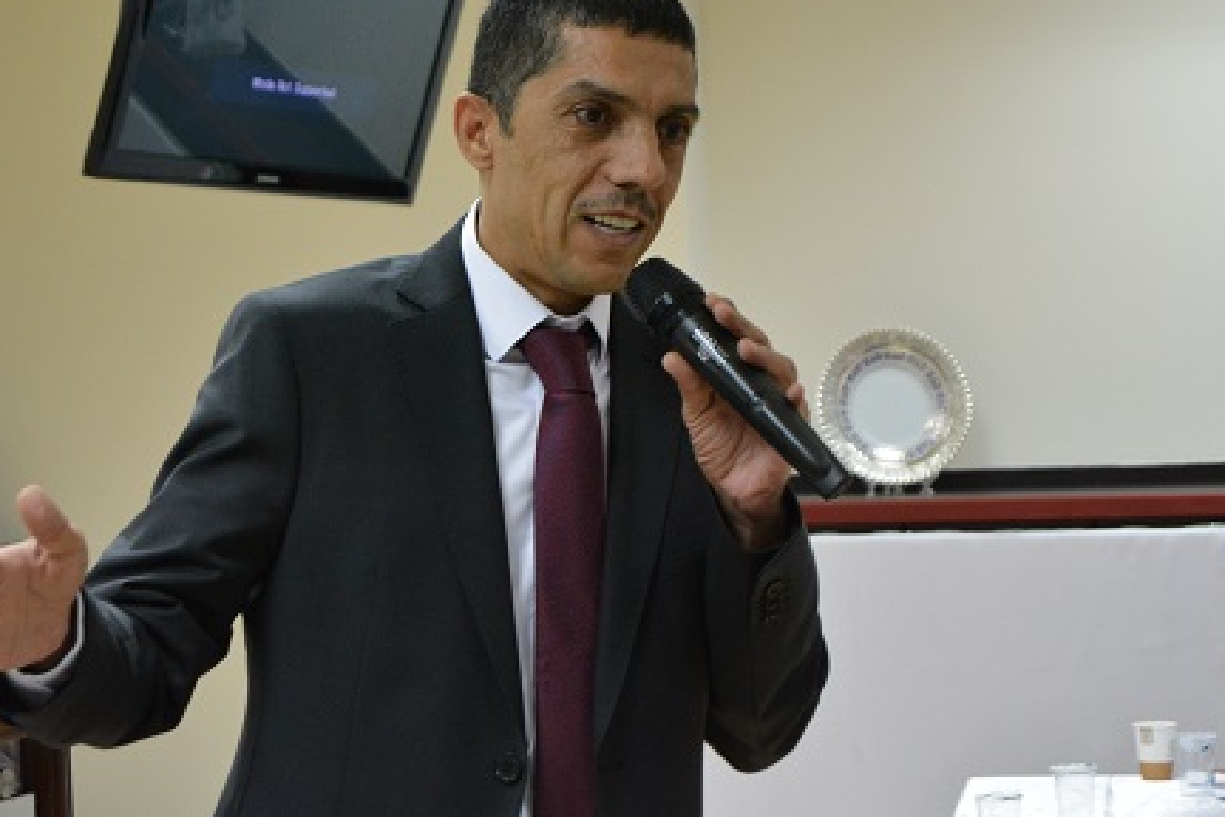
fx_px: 3903
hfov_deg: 17.8
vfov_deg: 11.9
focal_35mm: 115
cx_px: 561
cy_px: 306
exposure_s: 1/100
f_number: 5.6
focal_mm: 55
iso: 2000
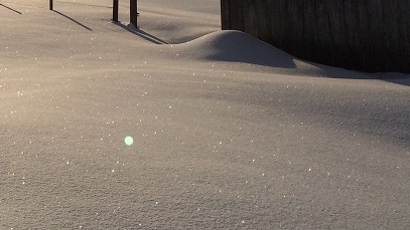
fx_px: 826
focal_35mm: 76
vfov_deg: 15.4
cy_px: -40
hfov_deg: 26.3
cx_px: -5
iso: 40
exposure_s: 1/8264
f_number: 2.2
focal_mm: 4.15
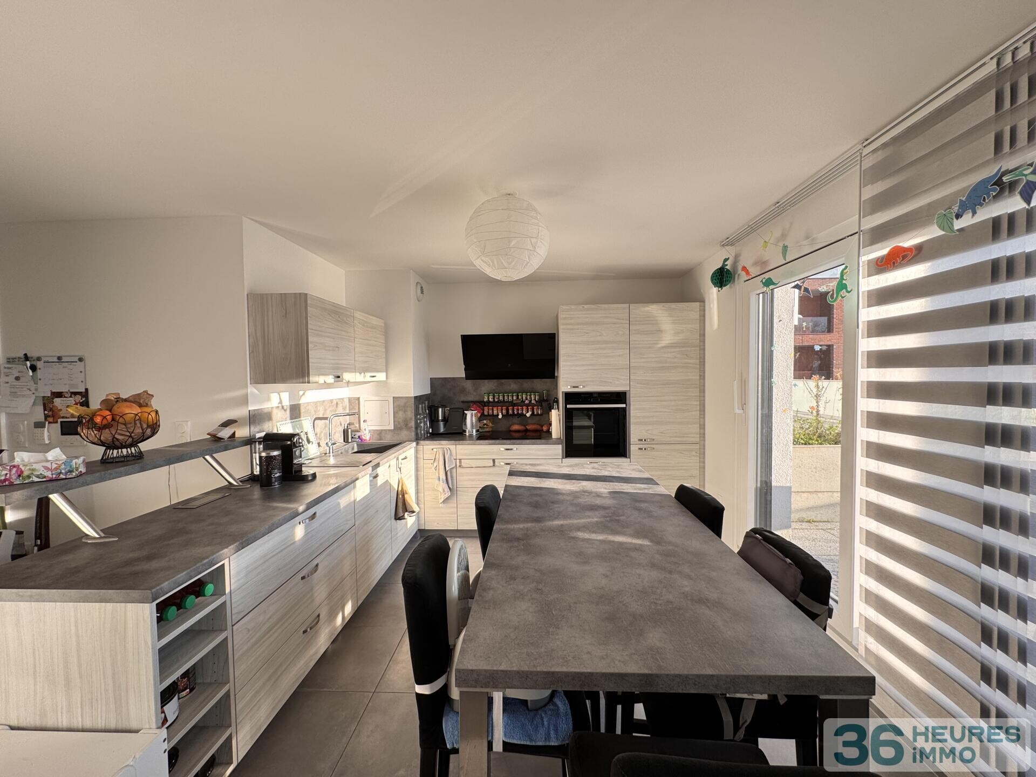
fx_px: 419
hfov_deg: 102.1
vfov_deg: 85.7
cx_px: 518
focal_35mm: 14
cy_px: 388
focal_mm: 2.22
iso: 40
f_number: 2.2
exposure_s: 1/108
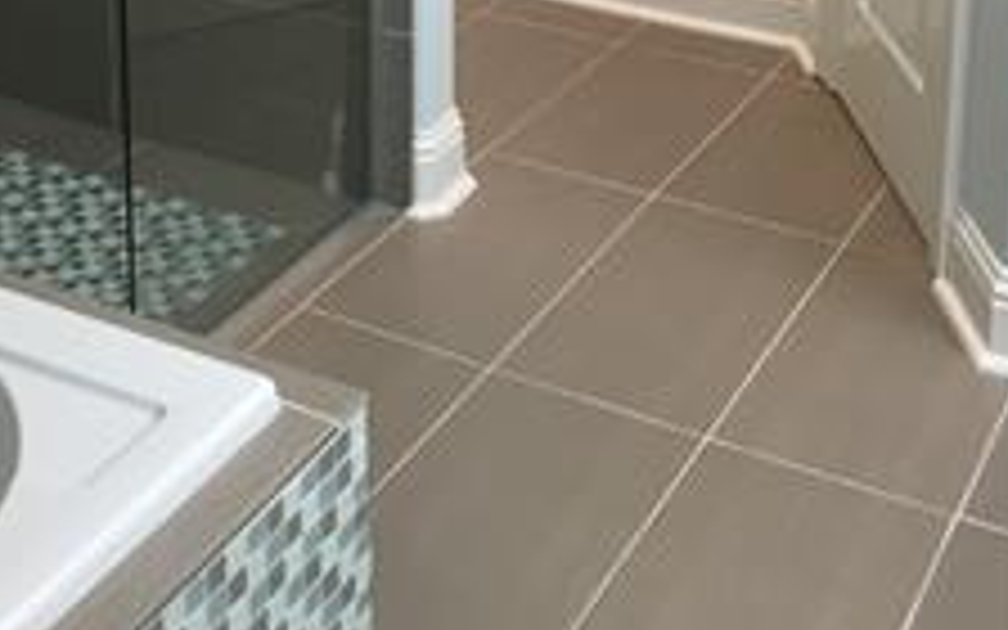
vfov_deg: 18.0
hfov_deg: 30.4
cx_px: 220
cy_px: -261
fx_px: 1813
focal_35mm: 66
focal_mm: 4.15
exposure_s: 1/30
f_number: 2.2
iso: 64
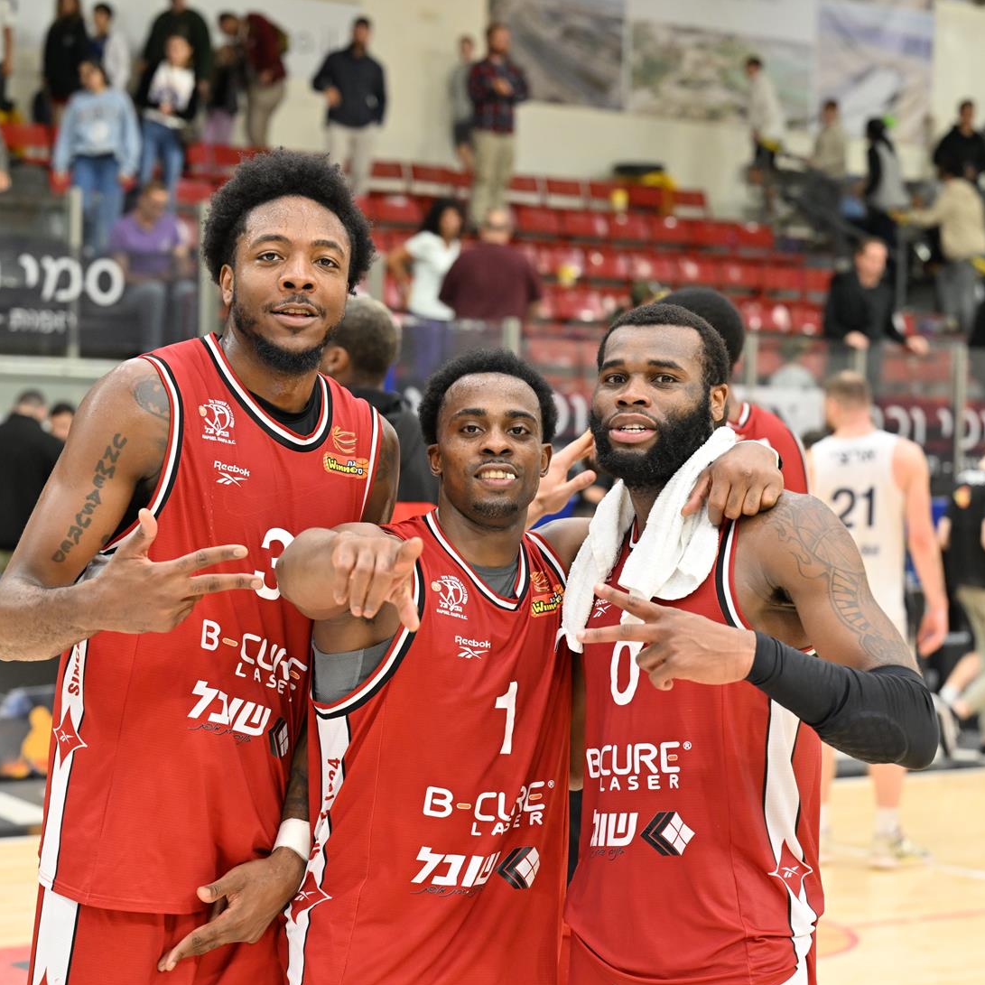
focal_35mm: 90
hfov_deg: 19.3
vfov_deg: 19.3
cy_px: 495
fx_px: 2897
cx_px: 440
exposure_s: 1/640
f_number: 3.5
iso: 1600
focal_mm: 70
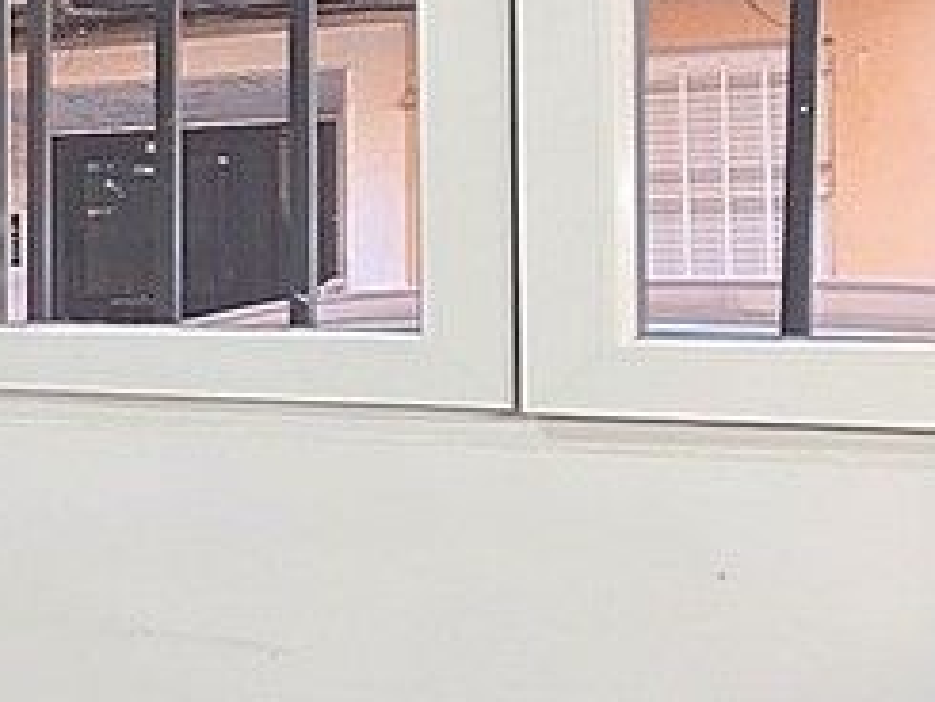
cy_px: 305
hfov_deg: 14.3
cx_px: -1427
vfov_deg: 21.6
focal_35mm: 68
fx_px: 1838
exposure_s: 1/50
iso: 125
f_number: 2.2
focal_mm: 2.2
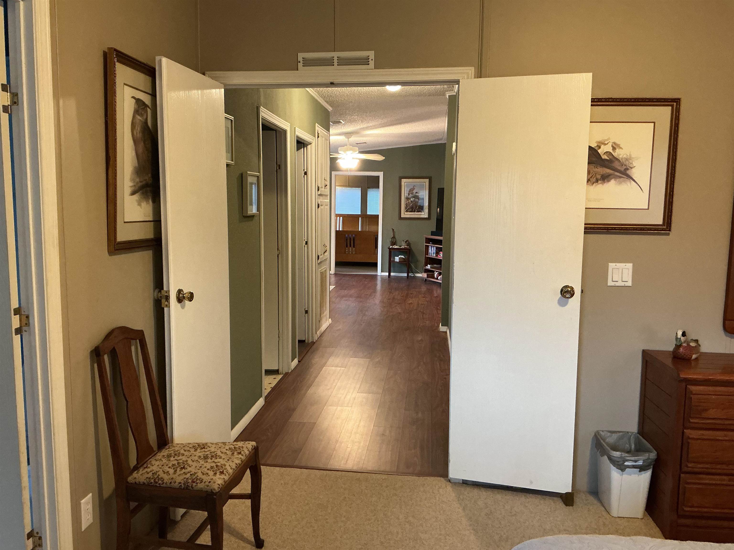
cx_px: 367
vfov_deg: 48.2
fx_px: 615
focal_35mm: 29
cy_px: 275
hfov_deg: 61.7
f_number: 1.8
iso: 250
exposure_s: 1/40
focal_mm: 3
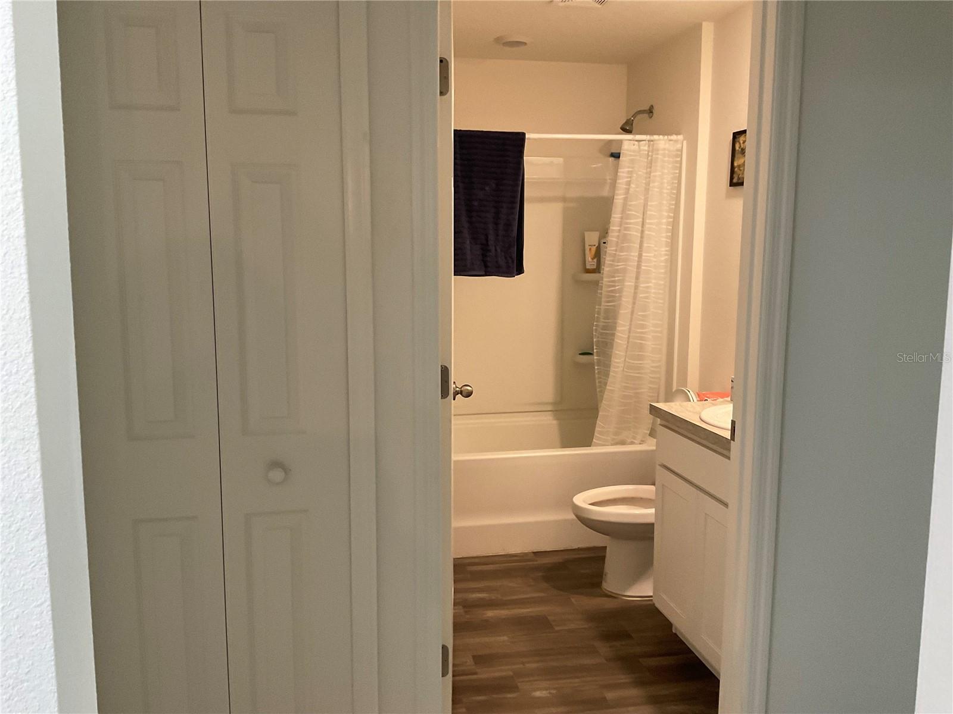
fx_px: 798
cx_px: 476
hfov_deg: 61.7
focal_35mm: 29
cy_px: 357
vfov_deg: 48.2
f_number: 1.8
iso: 160
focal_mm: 3
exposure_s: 1/60
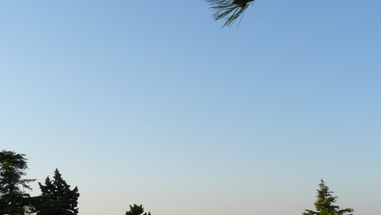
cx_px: 242
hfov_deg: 39.5
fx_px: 525
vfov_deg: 23.0
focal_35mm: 52
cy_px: 133
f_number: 5.6
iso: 100
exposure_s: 1/250
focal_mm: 6
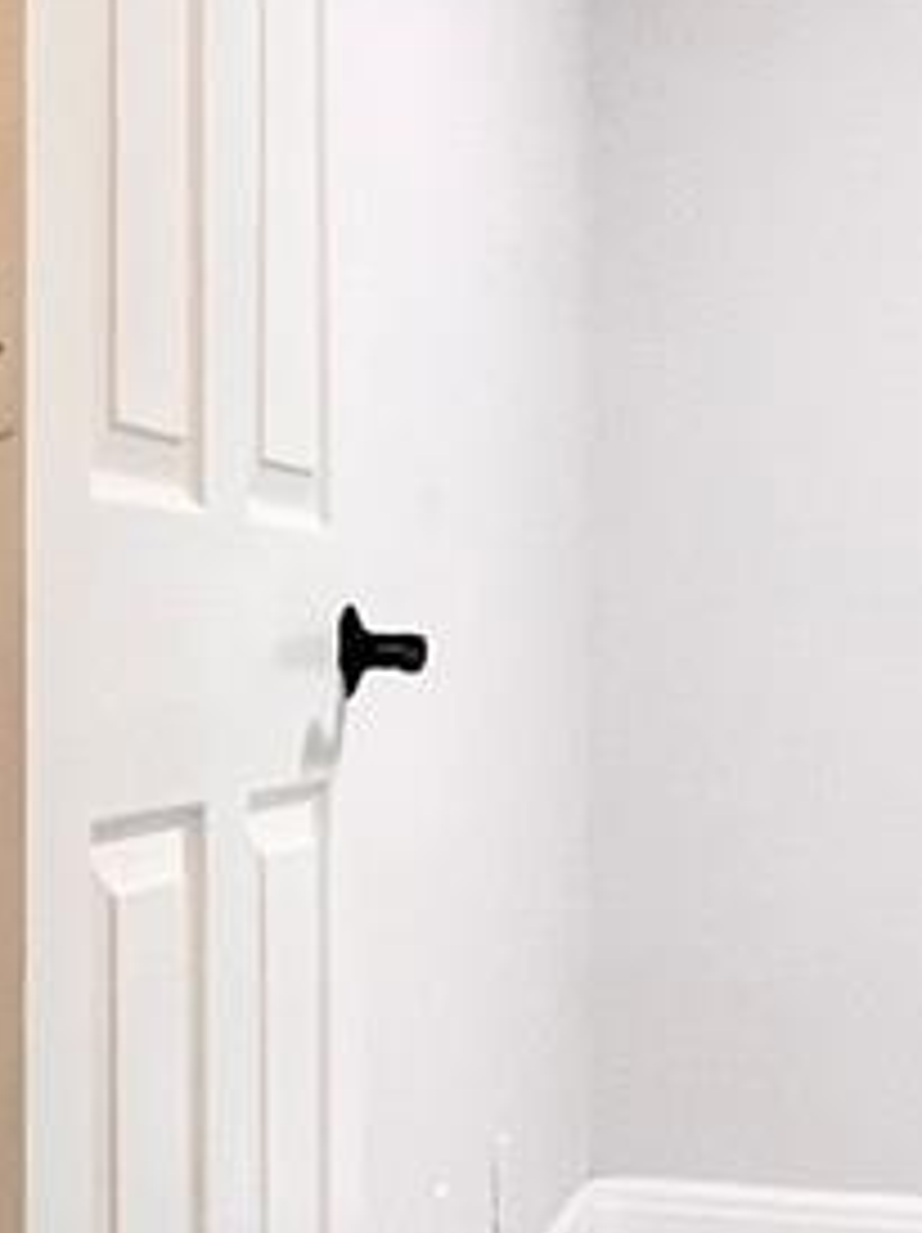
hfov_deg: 19.3
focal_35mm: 73
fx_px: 2597
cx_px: -90
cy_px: 621
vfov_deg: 26.7
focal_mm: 1.57
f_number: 1.8
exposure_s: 1/60
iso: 200
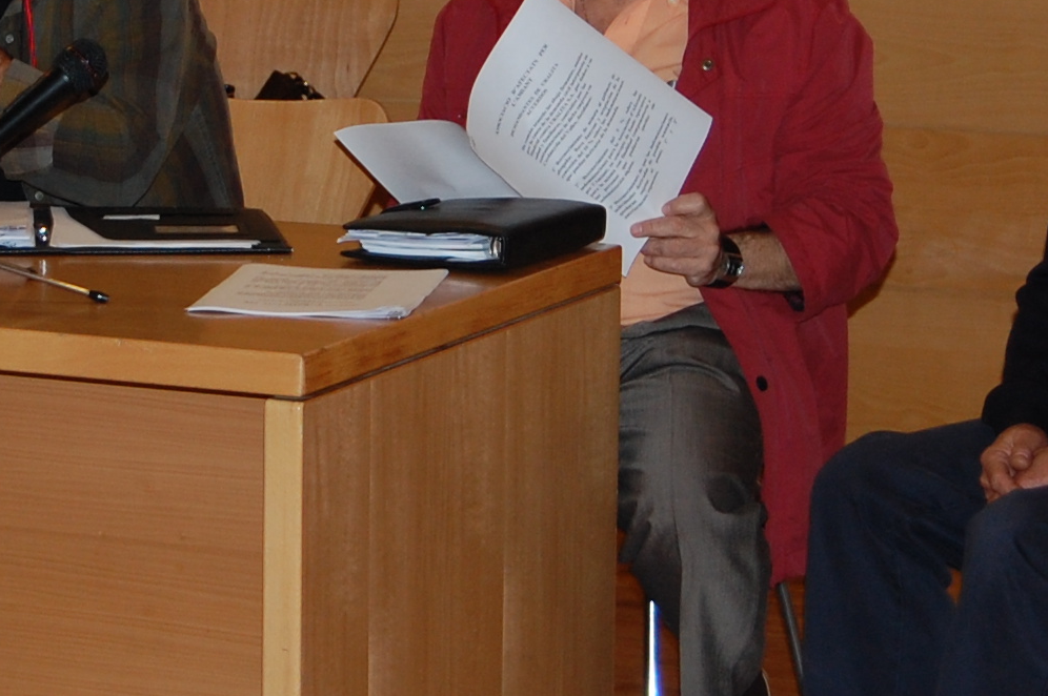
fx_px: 4610
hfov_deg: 12.9
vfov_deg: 8.6
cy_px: 94
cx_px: 165
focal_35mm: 159
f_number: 4.8
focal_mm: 35
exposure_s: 1/60
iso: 400
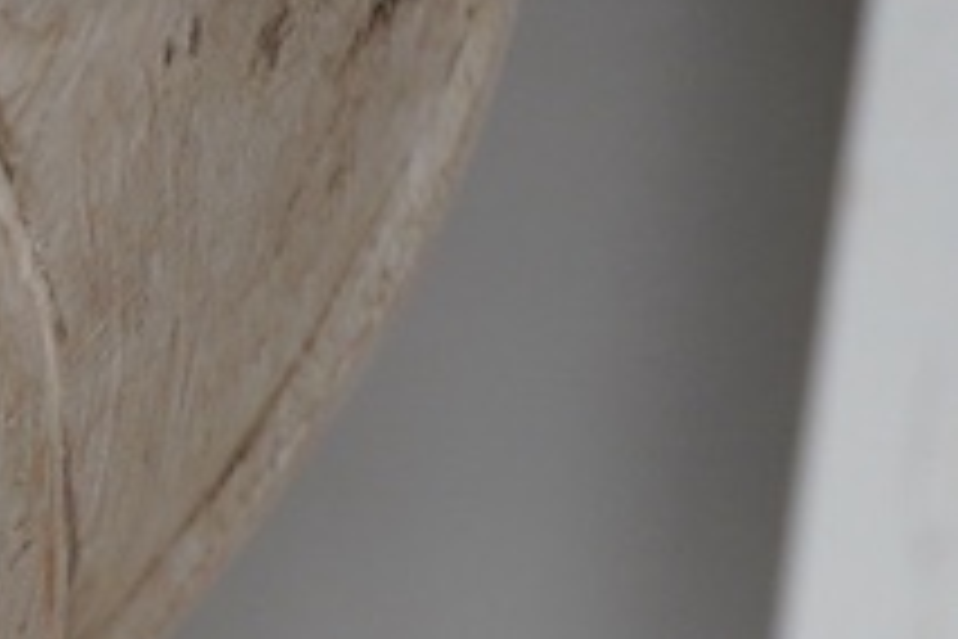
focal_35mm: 190
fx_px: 5056
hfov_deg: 9.9
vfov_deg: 7.1
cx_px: -1057
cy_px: 896
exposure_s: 1/125
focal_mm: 30
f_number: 8
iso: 1250
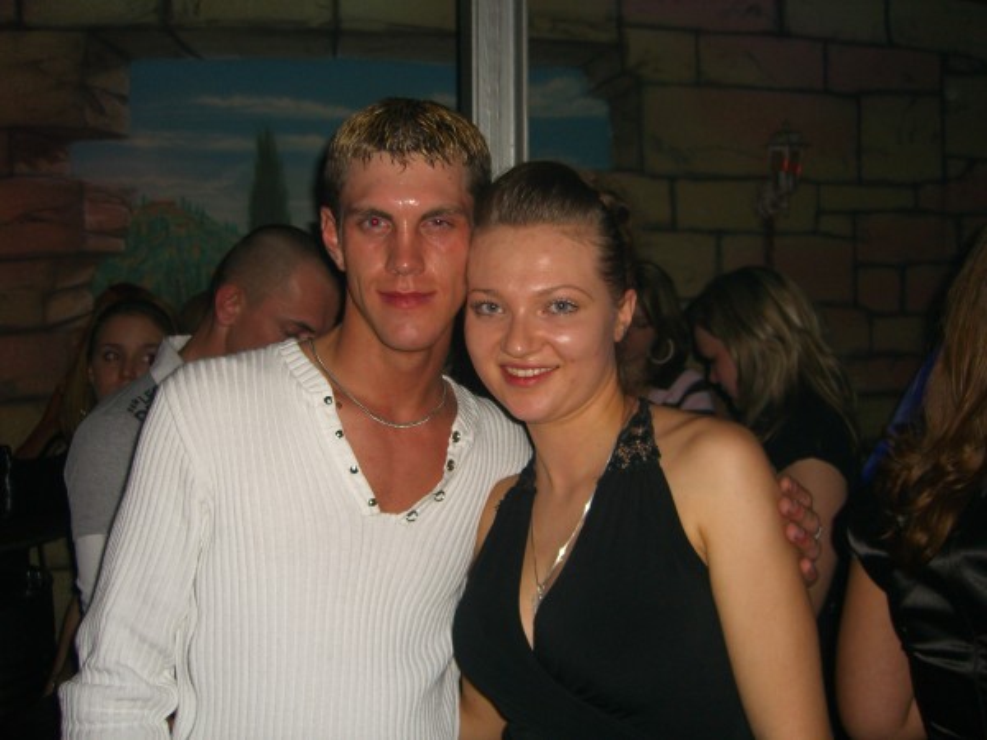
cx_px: 494
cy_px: 370
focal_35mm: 38
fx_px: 1083
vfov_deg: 37.7
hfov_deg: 49.0
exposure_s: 1/60
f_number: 2.8
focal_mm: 7.9
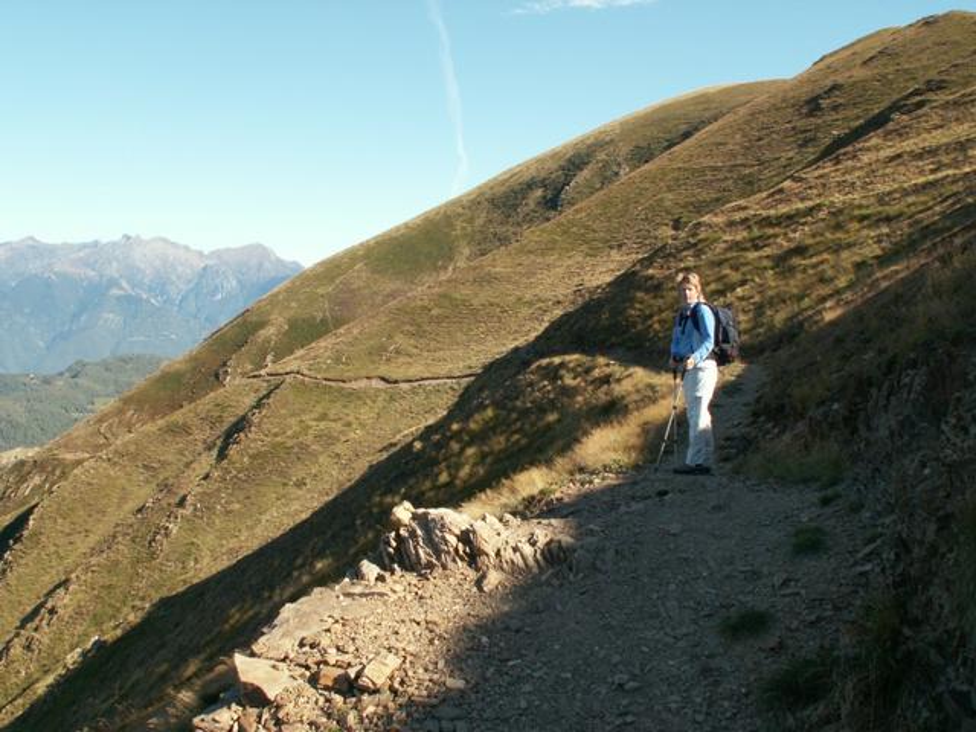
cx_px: 488
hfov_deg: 52.6
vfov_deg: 40.7
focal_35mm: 35
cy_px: 366
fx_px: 987
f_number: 5.6
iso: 50
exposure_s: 1/125
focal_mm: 5.86
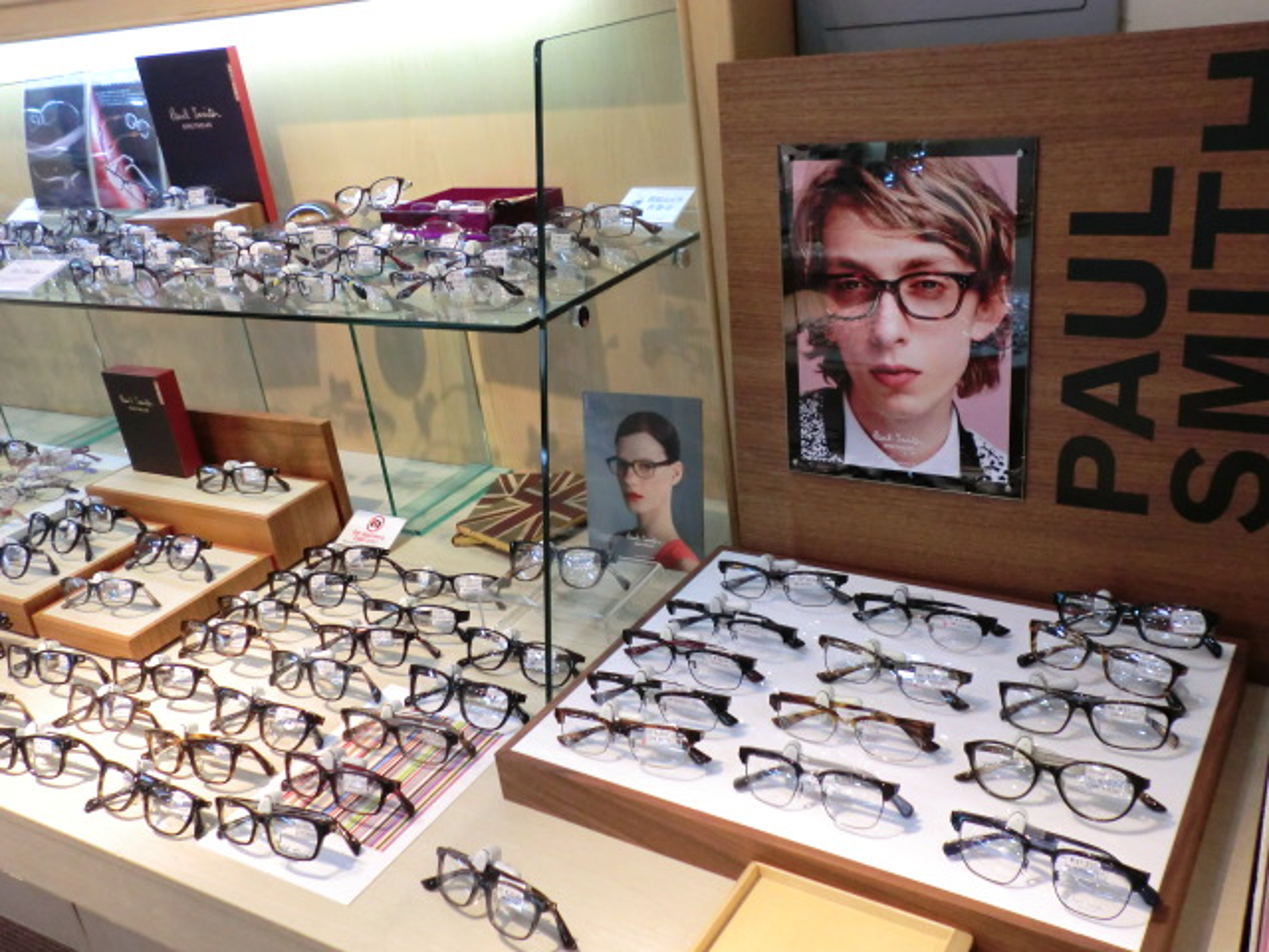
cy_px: 476
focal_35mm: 32
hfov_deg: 56.8
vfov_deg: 44.2
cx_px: 634
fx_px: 1173
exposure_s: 1/60
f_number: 3.5
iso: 320
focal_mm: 5.8
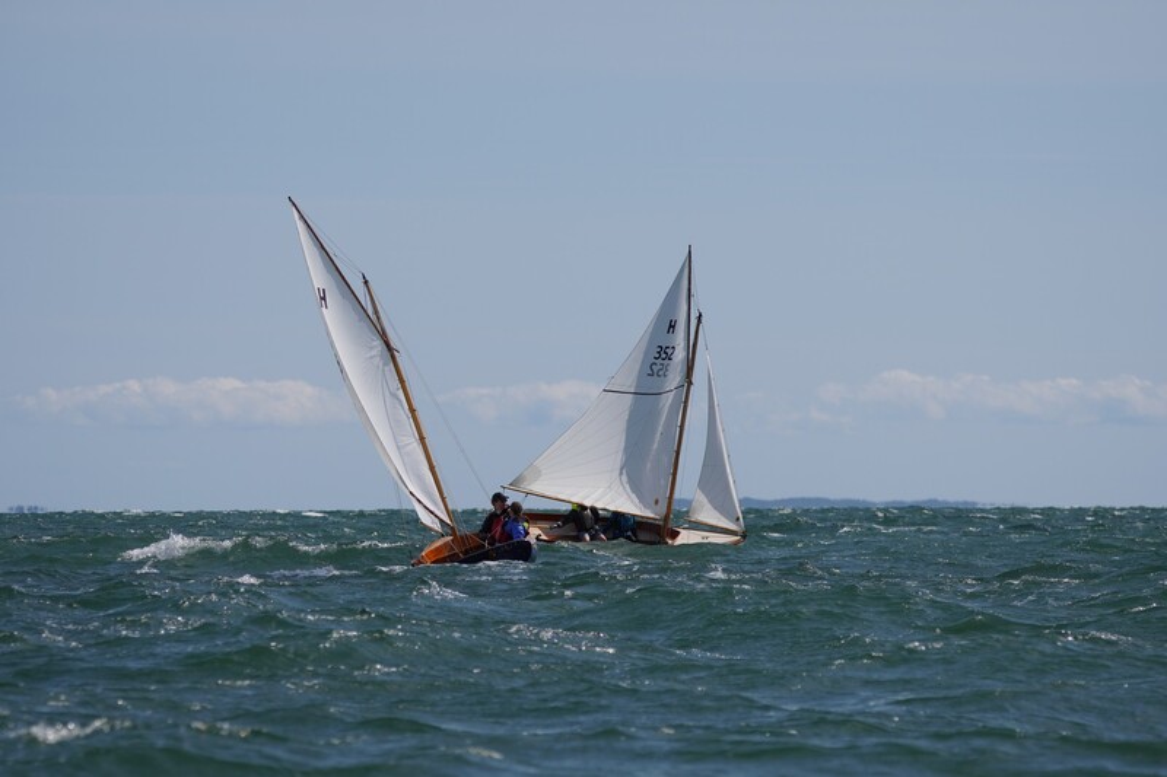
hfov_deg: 7.8
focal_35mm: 262
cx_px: 584
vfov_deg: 5.2
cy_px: 388
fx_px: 8507
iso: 100
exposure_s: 1/1250
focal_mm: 175
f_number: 5.6
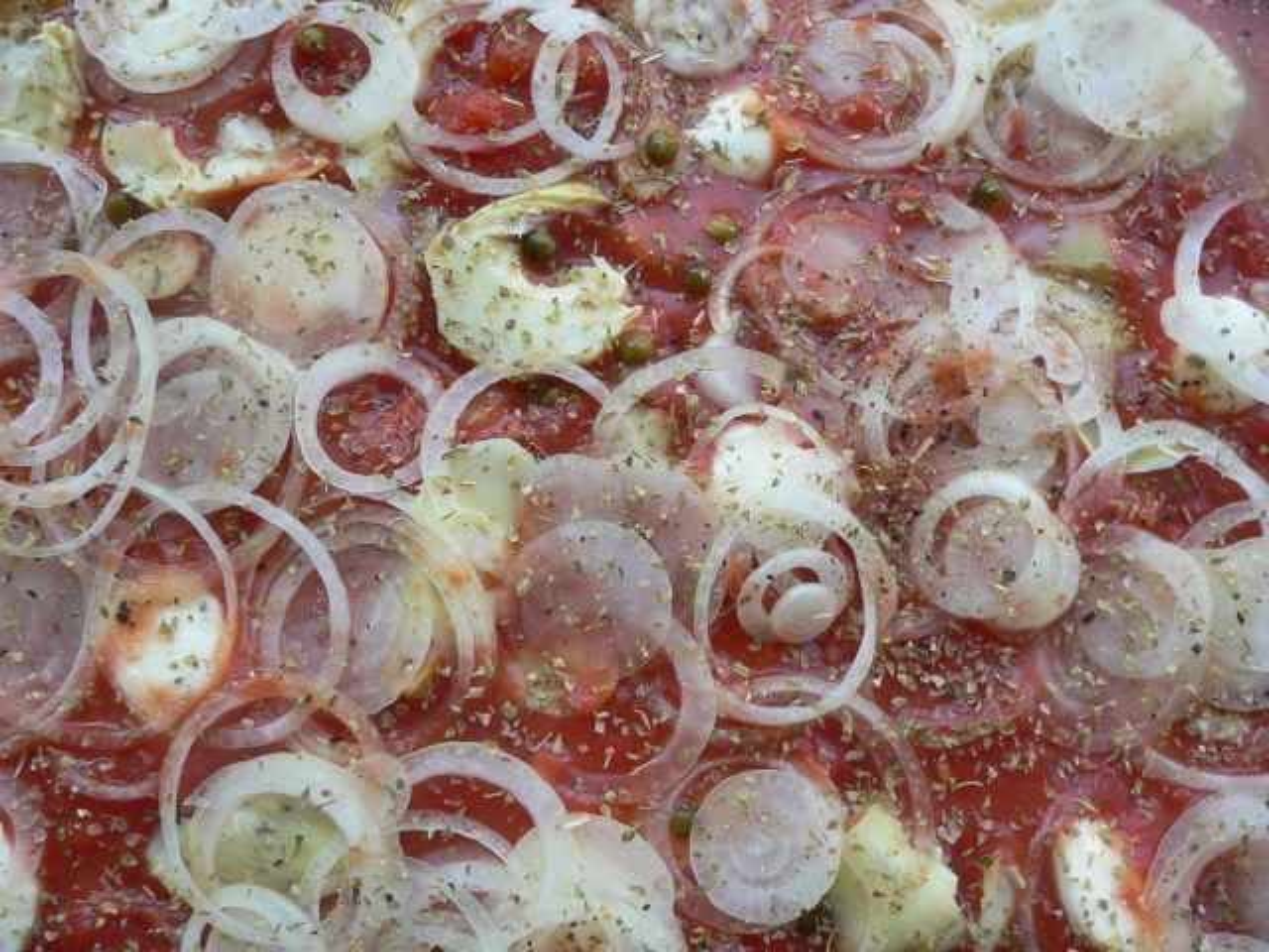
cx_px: 634
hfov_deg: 51.4
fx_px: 1320
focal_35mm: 36
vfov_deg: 39.7
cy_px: 476
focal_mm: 6
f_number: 2.8
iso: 80
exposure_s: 1/80
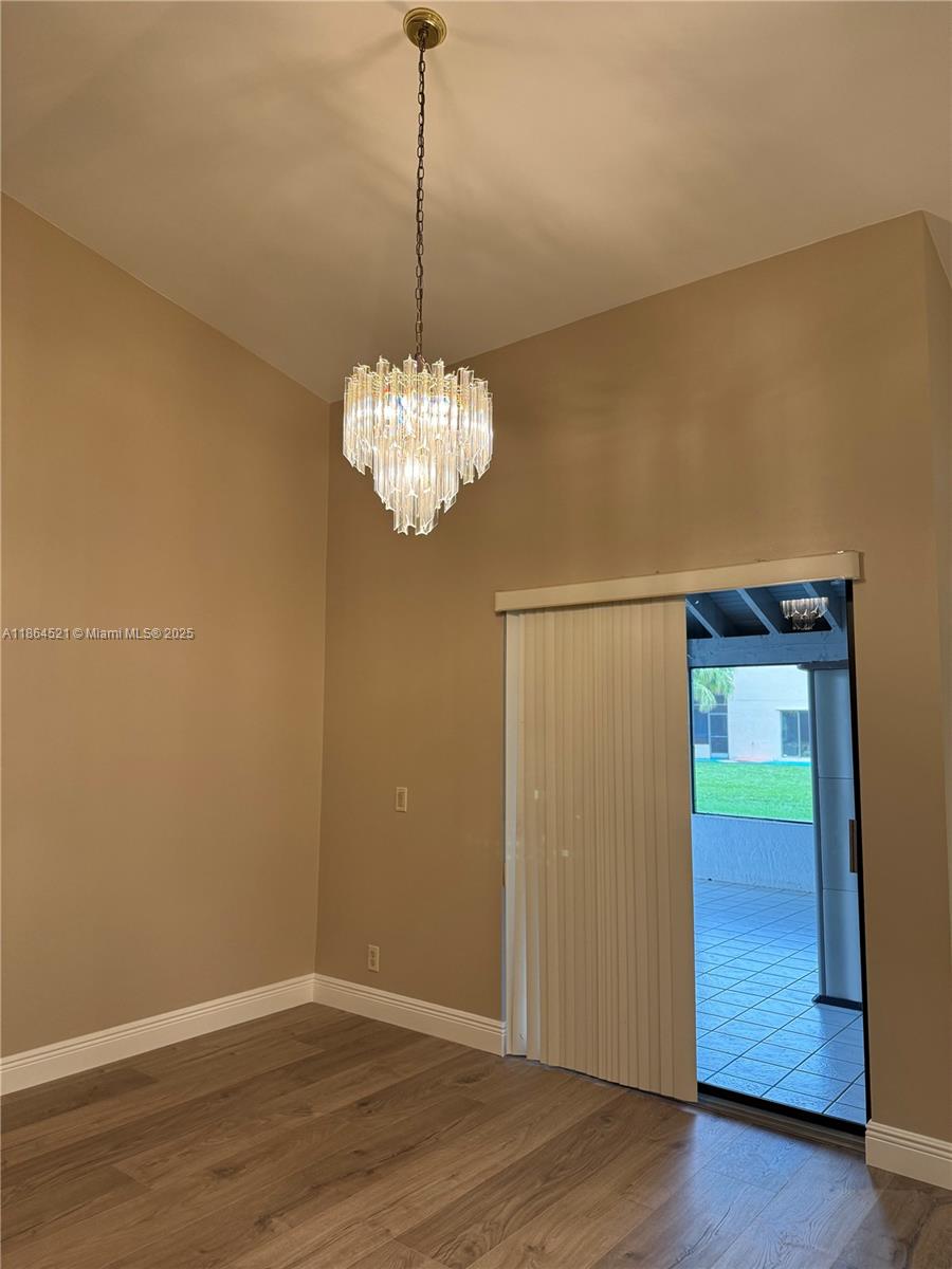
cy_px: 634
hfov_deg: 56.8
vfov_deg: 71.6
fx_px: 880
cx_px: 476
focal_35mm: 24
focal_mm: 6.76
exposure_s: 1/60
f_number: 1.78
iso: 200
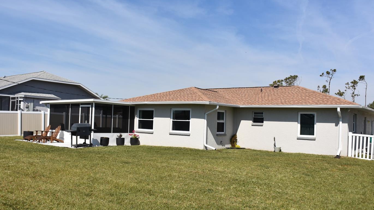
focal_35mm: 33
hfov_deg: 59.5
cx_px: 183
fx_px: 327
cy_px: 104
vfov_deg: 35.6
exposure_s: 1/500
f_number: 8
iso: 125
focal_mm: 18
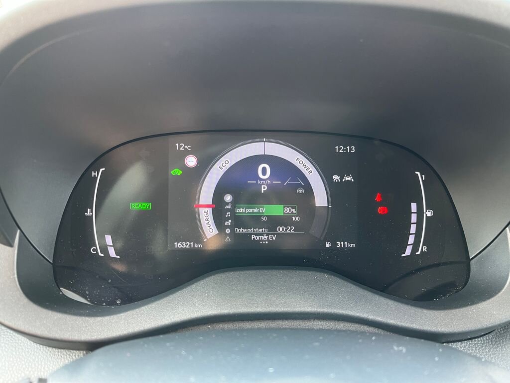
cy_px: 192
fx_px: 383
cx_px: 255
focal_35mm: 26
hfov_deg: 67.3
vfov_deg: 53.1
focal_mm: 5.1
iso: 160
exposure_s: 1/60
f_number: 1.6
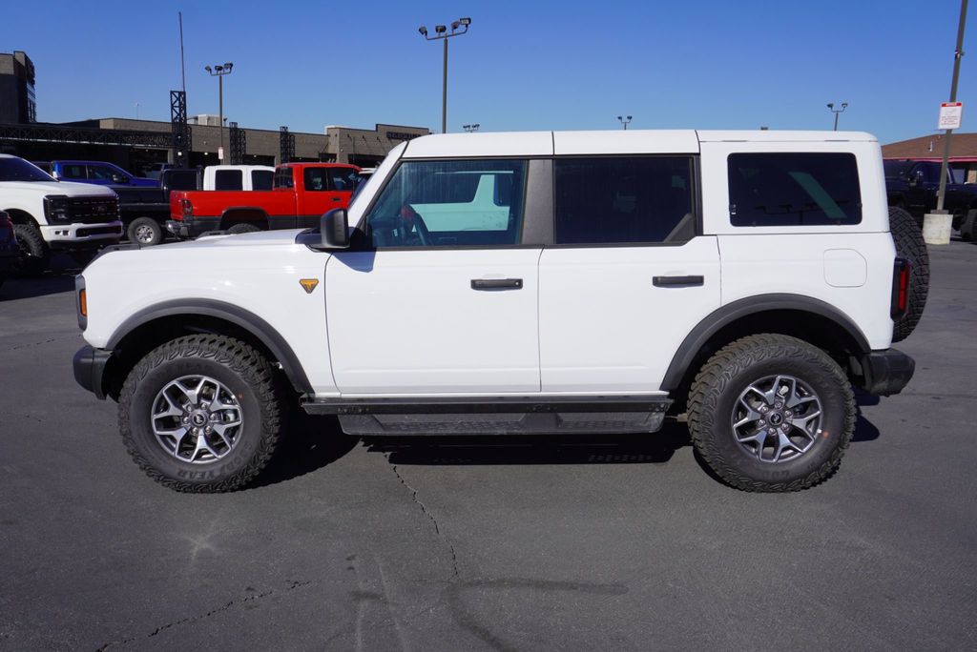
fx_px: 815
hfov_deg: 61.9
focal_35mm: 30
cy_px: 326
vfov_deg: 43.7
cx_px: 488
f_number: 8
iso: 100
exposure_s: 1/500
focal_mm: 20
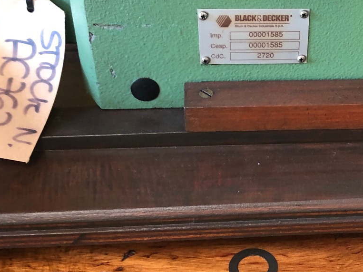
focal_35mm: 74
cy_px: 170
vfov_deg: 19.9
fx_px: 776
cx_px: 307
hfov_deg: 25.7
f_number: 1.8
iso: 40
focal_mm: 3.99
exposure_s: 1/15
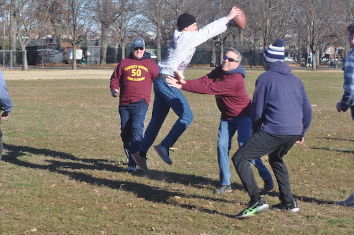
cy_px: 118
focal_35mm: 117
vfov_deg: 11.7
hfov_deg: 17.5
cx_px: 177
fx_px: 1149
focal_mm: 78
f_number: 4.5
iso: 200
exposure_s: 1/800
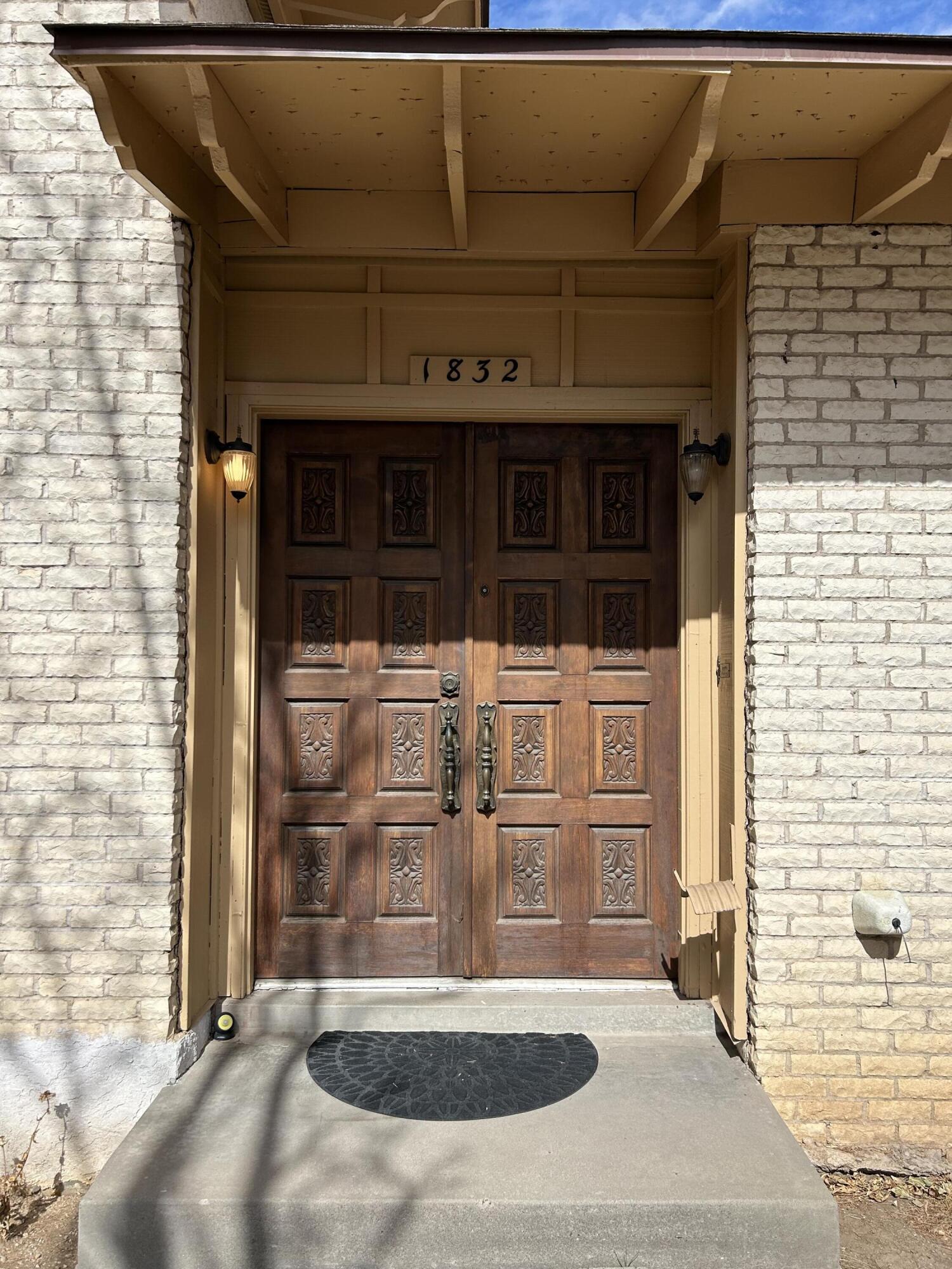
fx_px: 953
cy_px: 634
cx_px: 476
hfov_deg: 53.1
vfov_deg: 67.3
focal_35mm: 26
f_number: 1.5
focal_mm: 5.7
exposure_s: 1/5319
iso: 50
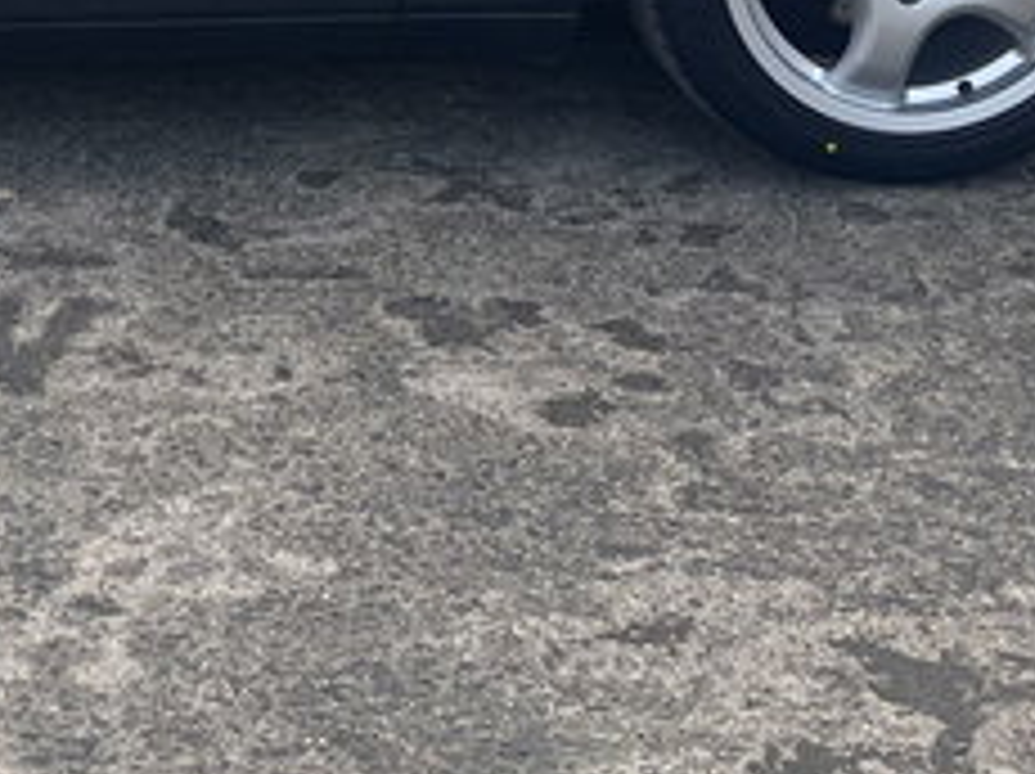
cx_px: 14
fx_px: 2599
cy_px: -99
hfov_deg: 21.8
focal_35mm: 87
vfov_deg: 16.4
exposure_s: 1/608
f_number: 1.6
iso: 50
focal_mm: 5.1
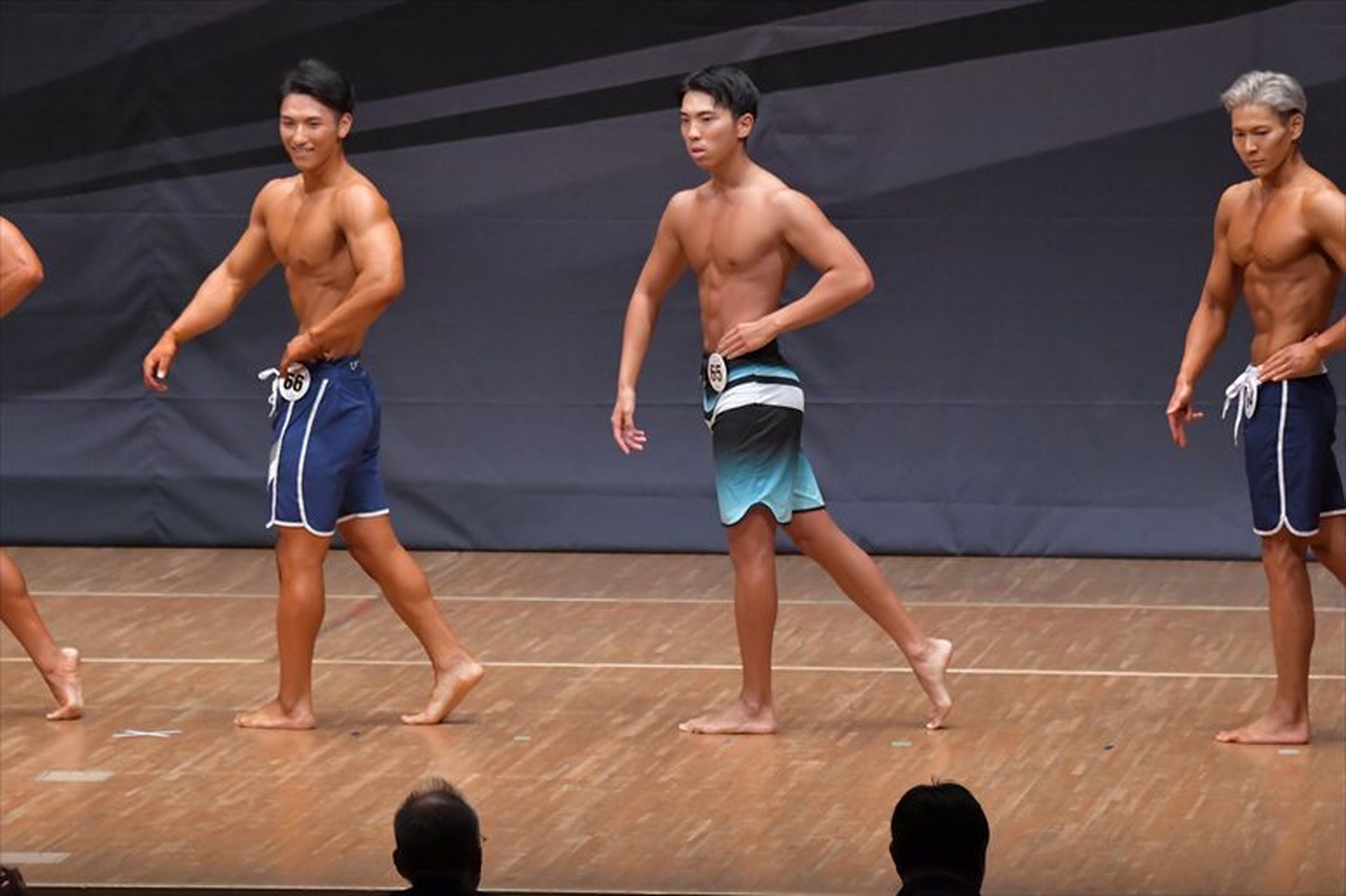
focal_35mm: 225
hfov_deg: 9.2
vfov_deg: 6.1
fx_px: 8409
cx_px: 673
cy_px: 448
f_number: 5.6
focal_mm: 150
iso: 6400
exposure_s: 1/400
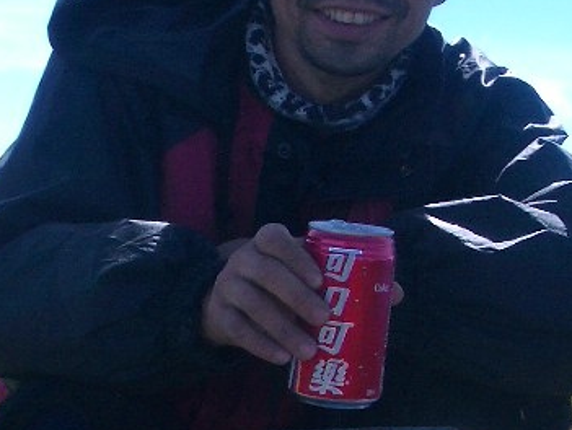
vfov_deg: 14.4
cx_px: 345
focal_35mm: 102
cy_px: 347
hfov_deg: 19.2
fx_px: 1687
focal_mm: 5.8
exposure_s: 1/500
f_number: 4.3
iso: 50
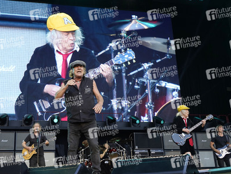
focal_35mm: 43
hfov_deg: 43.8
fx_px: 287
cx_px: 111
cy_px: 87
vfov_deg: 33.6
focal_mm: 39
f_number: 5
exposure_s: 1/400
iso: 1600
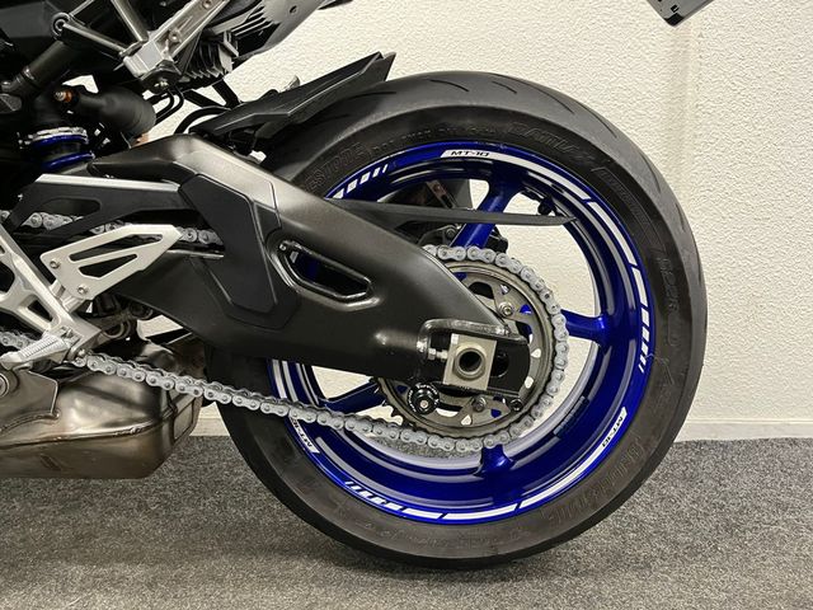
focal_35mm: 26
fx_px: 611
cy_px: 305
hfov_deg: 67.3
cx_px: 406
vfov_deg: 53.1
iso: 400
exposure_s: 1/50
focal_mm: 5.1
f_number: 1.6
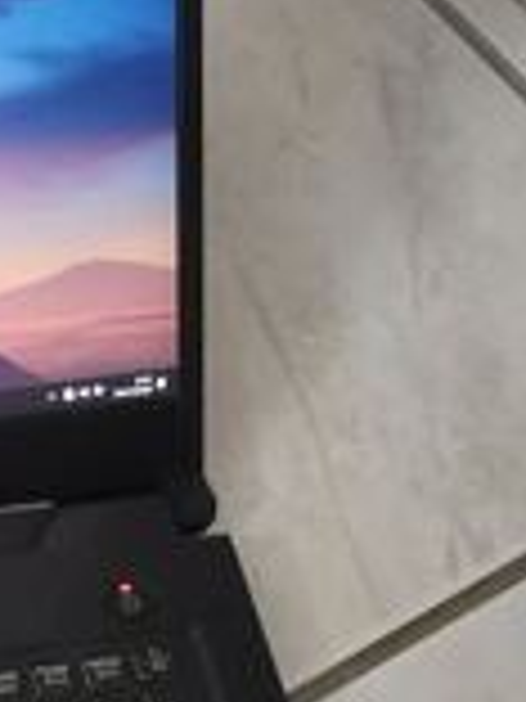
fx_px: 2249
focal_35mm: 111
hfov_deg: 12.5
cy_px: 450
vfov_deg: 17.7
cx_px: -333
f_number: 1.8
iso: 500
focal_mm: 5.58
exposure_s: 1/33.3
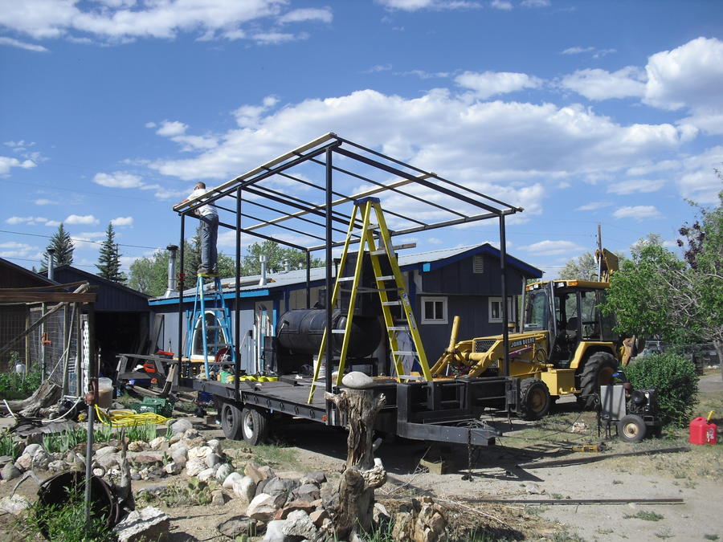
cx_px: 362
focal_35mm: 36
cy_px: 271
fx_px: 752
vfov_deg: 39.7
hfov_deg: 51.4
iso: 64
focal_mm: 6.3
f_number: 7.8
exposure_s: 1/160
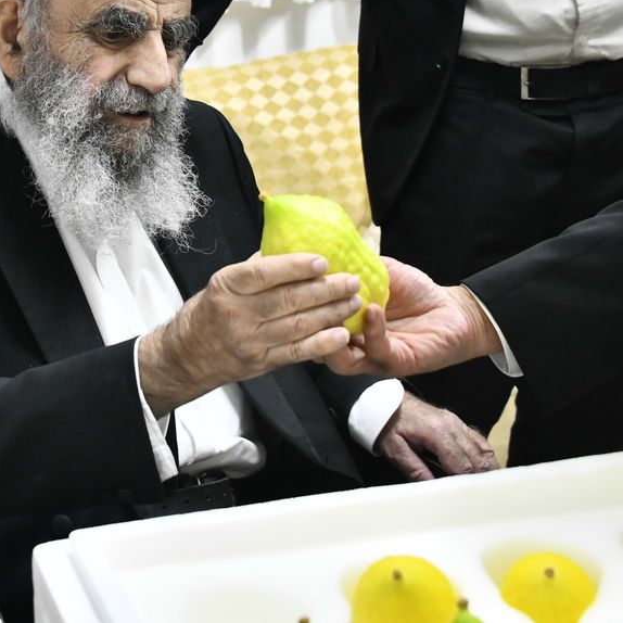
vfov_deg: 19.7
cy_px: 118
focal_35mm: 87
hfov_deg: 19.8
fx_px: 1771
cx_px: 132
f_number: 5.6
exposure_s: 1/100
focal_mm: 42
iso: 2000
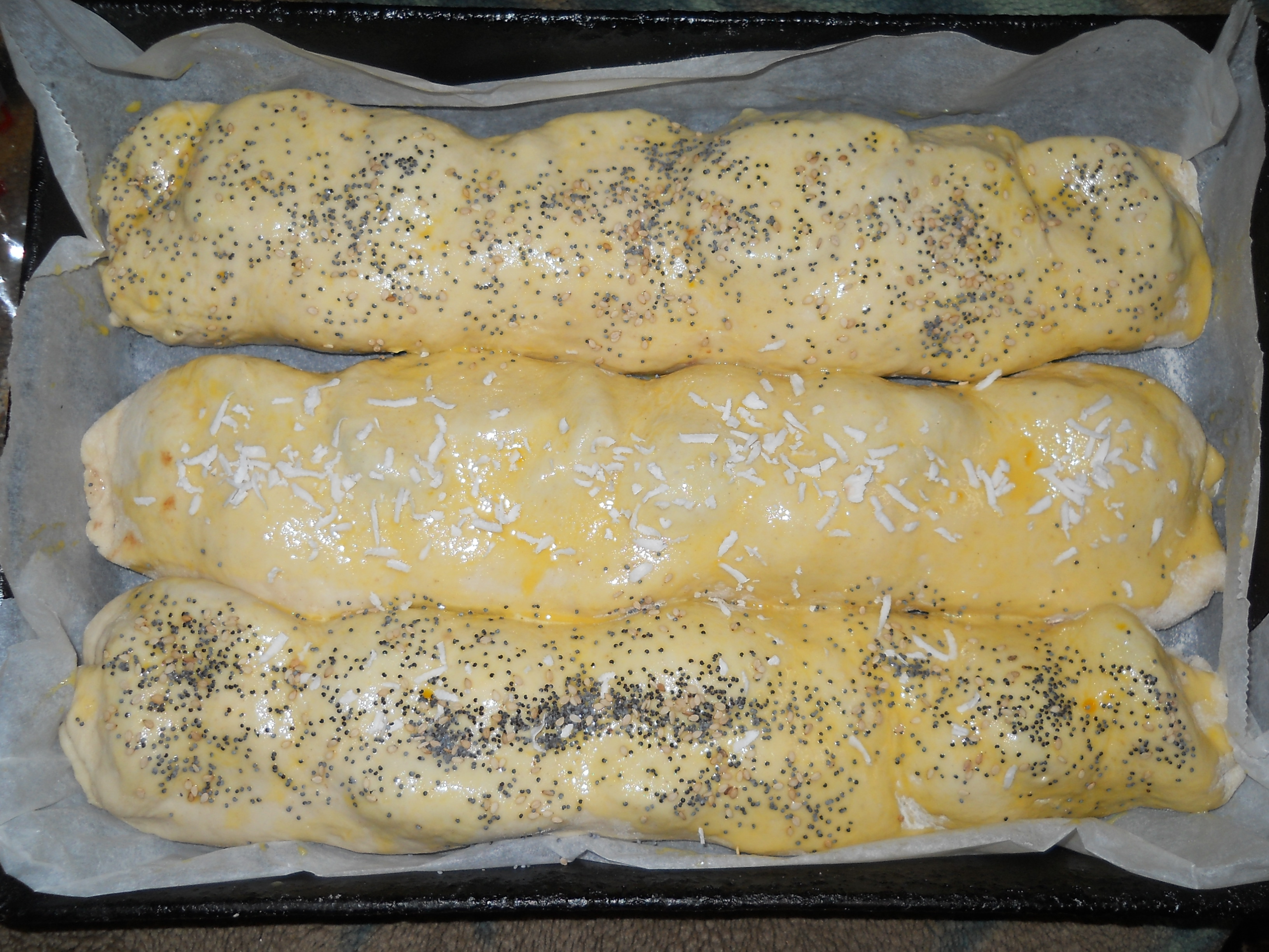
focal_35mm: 41
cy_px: 476
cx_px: 634
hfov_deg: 45.8
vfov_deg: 35.1
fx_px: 1503
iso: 80
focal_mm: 6.72
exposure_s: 1/30
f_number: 3.1
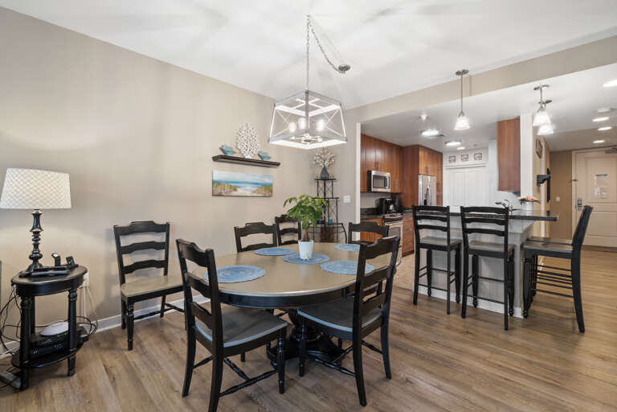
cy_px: 206
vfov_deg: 77.3
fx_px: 257
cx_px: 308
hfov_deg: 100.4
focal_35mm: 15
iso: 250
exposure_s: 1.6
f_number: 8
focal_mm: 10
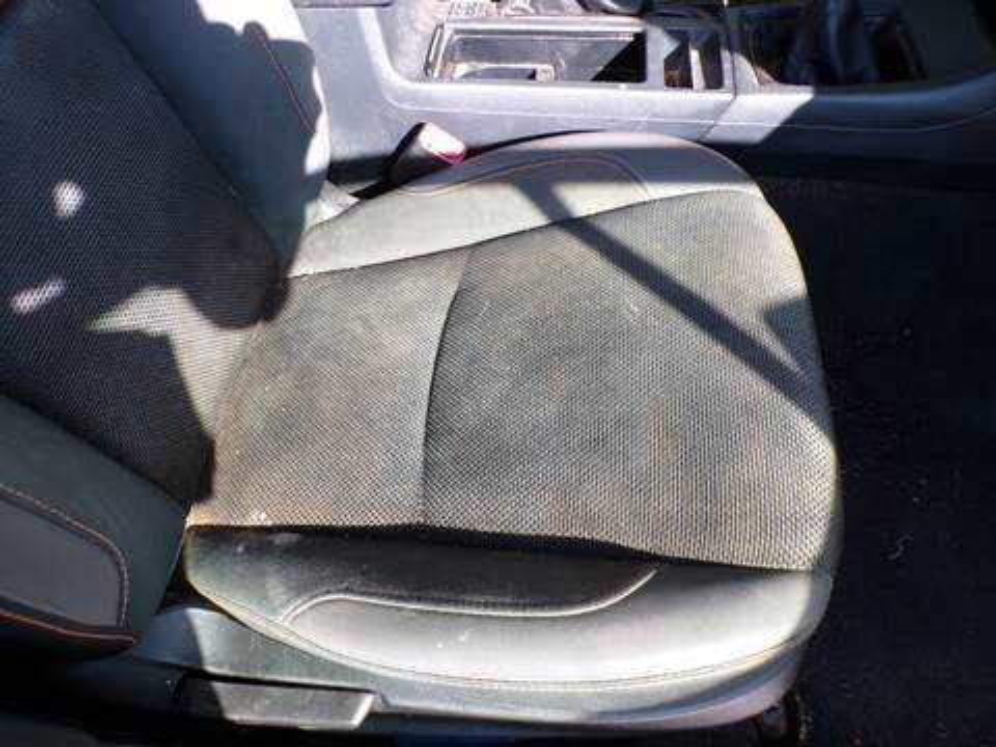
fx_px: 691
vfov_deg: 56.8
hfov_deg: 71.6
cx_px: 498
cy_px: 374
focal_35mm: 24
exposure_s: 1/56
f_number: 4.4
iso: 100
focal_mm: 4.3
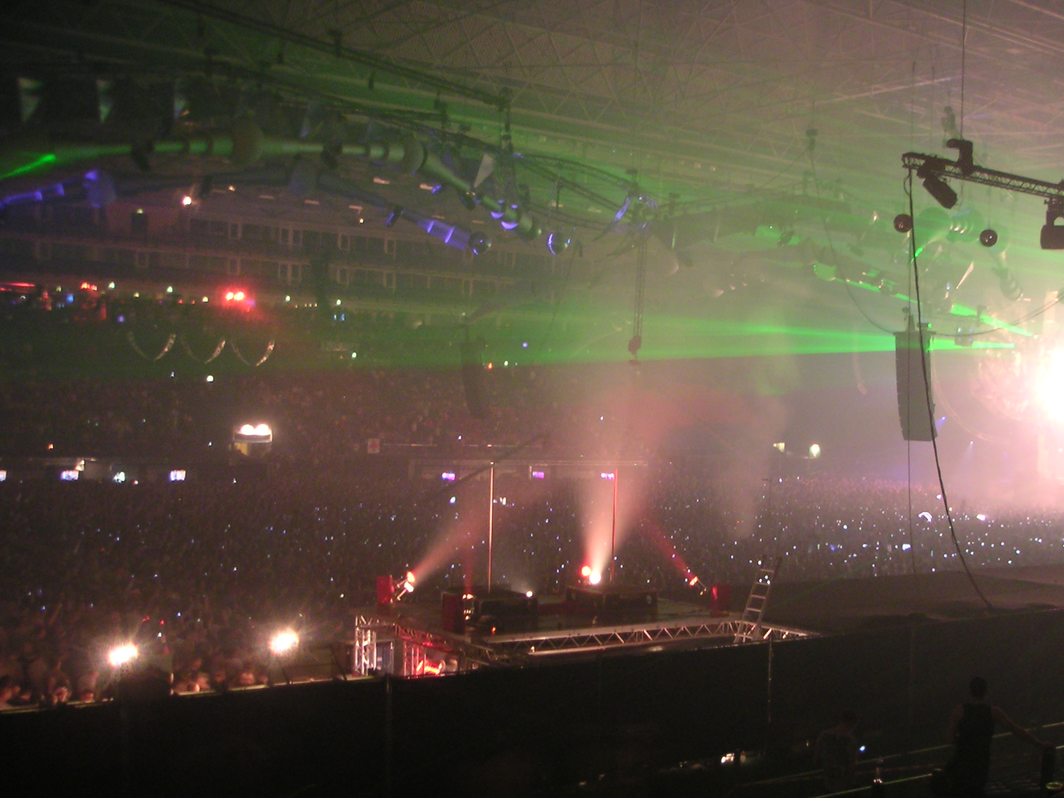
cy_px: 450
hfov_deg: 41.9
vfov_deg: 32.1
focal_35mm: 45
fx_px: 1383
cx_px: 627
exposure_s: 1
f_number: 2.8
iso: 100
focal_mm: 6
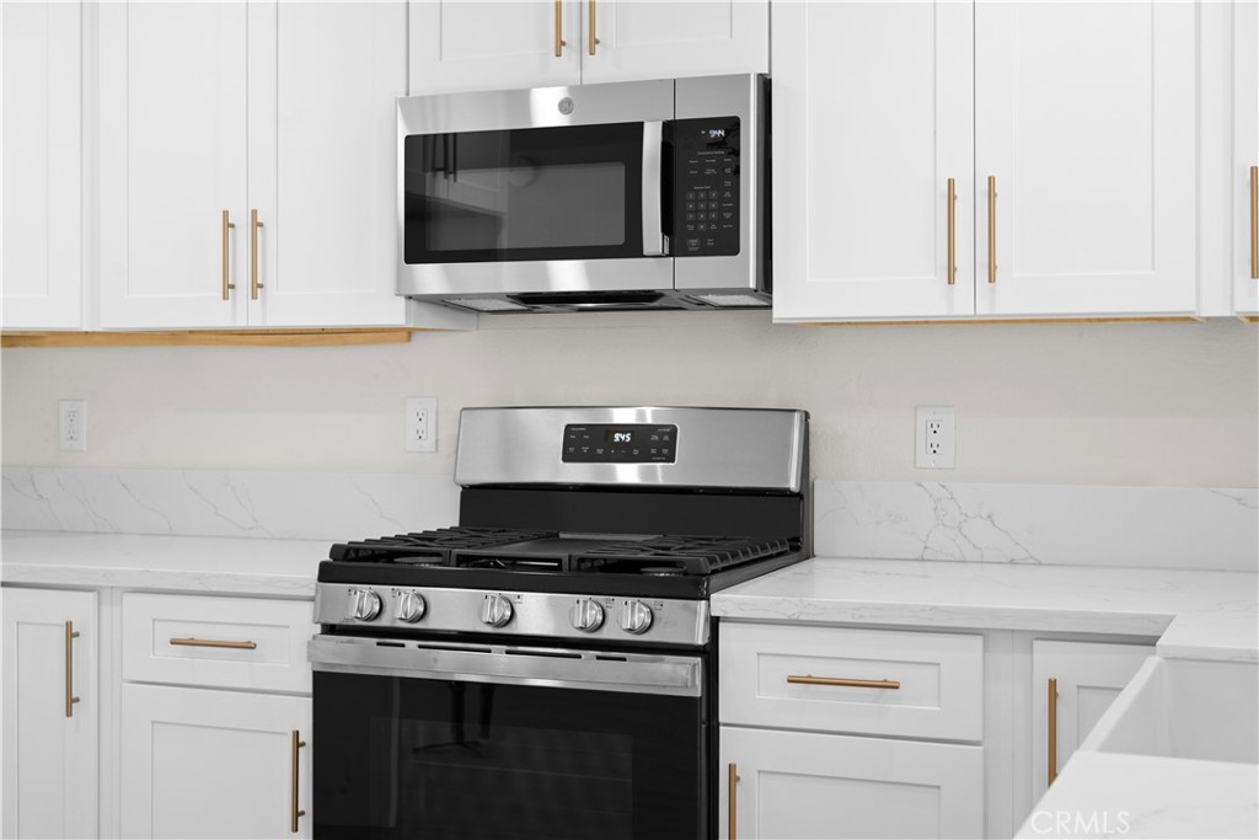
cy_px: 420
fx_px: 1749
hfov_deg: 39.6
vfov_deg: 27.0
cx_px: 630
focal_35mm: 50
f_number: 5.6
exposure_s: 1/20
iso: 500
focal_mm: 50
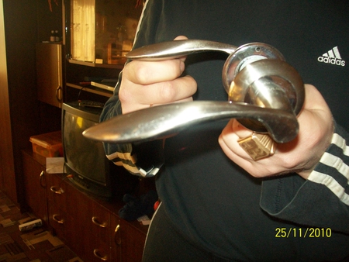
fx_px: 363
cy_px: 131
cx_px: 174
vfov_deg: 39.7
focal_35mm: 36
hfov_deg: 51.3
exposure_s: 1/60
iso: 160
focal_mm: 6
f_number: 2.7
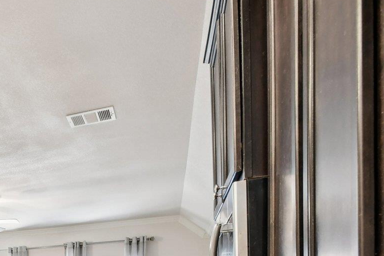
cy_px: 302
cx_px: -58
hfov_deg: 38.3
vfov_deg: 29.1
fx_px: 427
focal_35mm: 40
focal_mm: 10
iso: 400
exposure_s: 1/6
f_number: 8
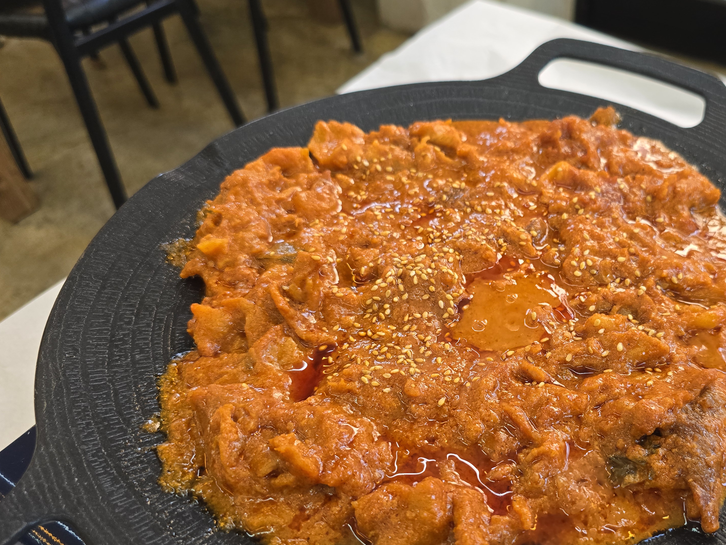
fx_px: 671
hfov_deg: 55.3
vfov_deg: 44.0
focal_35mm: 32
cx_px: 498
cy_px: 317
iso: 125
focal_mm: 6.3
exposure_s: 1/120
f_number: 1.7
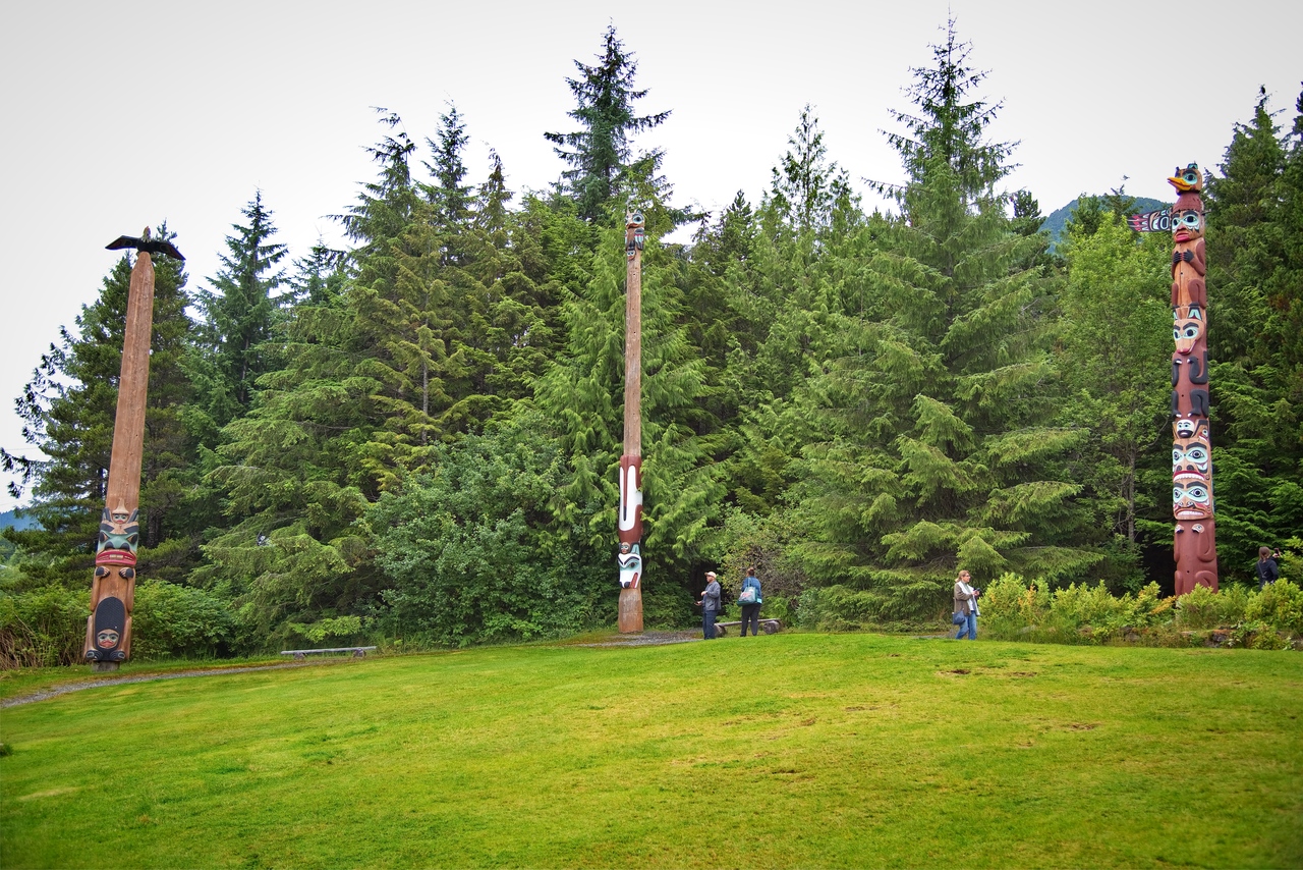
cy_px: 435
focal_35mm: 38
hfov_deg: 50.7
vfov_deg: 35.1
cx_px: 652
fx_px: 1376
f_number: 4
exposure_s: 1/80
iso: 180
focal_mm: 38
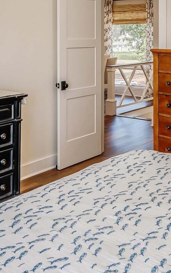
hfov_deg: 24.8
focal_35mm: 52
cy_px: 39
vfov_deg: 36.9
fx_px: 388
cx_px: 68
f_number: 5.6
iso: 100
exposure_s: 1/20
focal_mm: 12
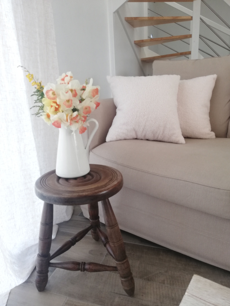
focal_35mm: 26
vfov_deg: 67.3
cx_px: 115
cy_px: 153
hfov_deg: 53.1
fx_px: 230
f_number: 2.2
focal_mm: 3.81
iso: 160
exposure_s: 1/50
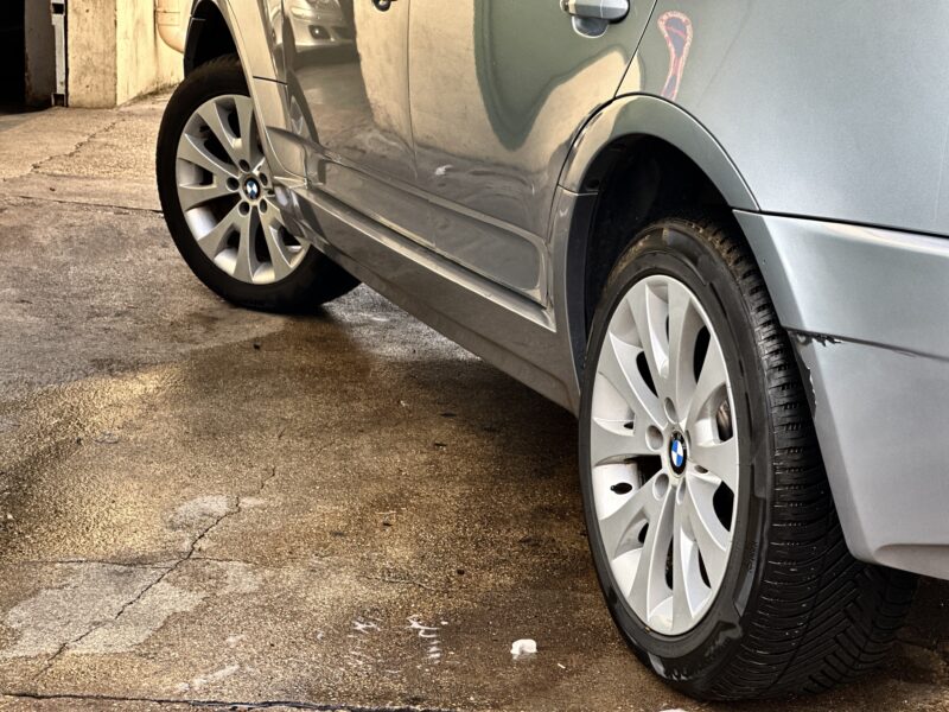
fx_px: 2111
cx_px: 474
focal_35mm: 77
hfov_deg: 25.3
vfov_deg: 19.1
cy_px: 356
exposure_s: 1/121
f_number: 2.8
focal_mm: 9
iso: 80
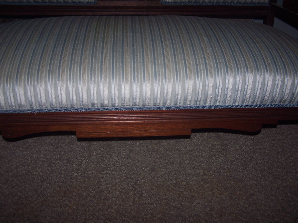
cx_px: 149
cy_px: 112
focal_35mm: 38
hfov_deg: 49.0
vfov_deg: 37.7
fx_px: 327
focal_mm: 6.3
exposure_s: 1/60
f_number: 2.8
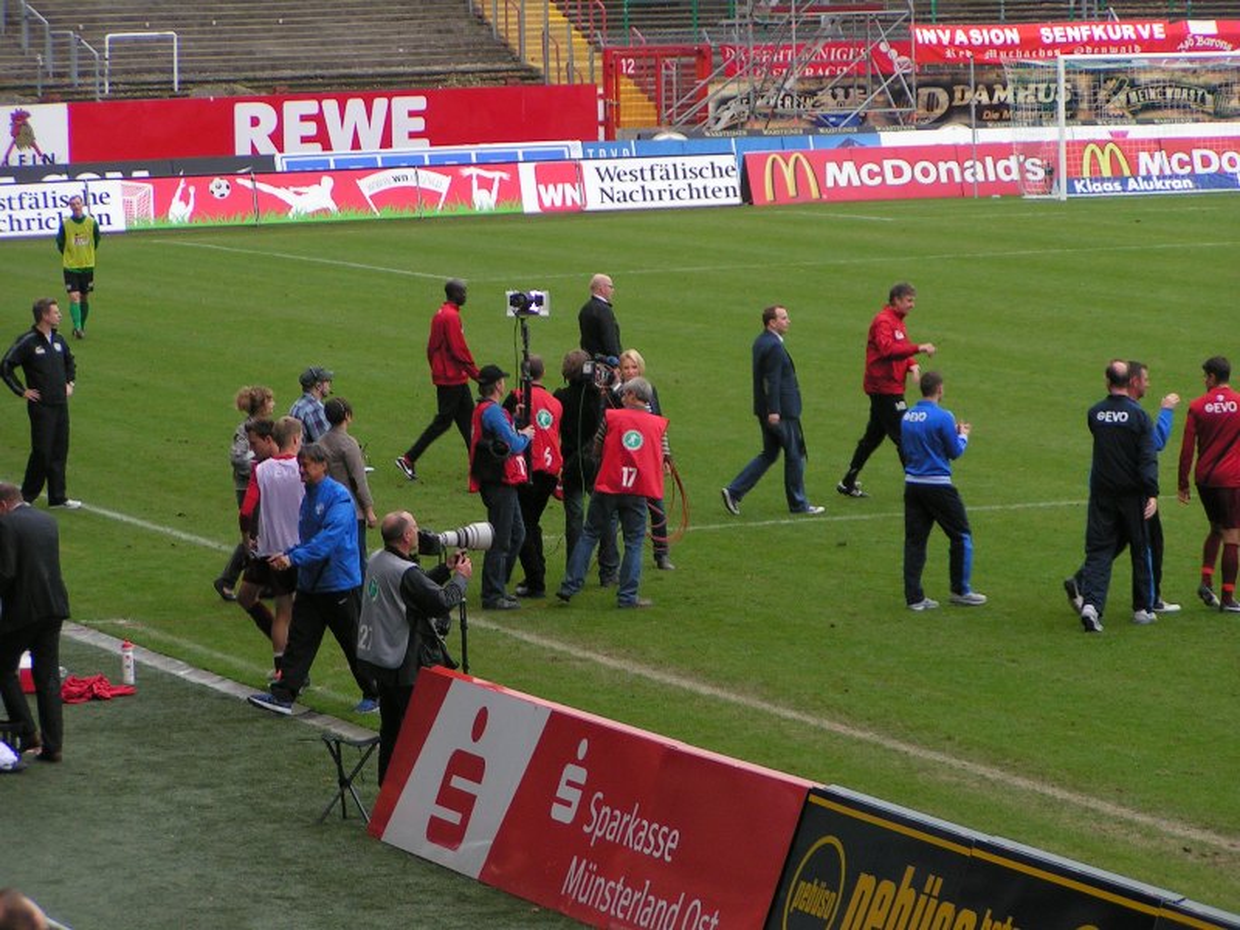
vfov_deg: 8.6
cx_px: 620
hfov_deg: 11.5
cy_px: 465
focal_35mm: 172
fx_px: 6161
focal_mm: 26.3
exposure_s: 1/200
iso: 80
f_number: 3.5
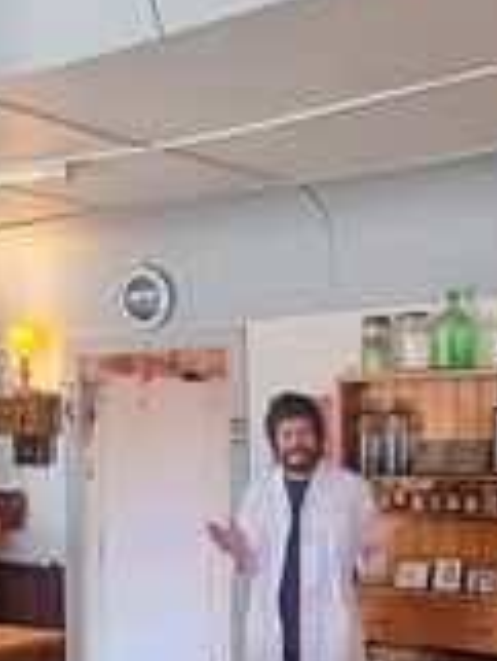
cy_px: 472
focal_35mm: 58
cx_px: 131
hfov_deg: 25.0
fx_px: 1109
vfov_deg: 32.7
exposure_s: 1/33
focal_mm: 1.74
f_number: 2.2
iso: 200
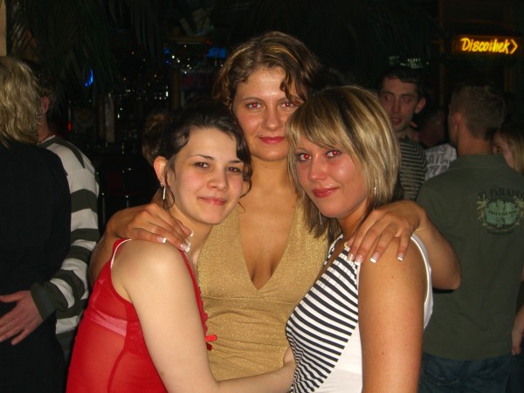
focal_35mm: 57
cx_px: 262
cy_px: 196
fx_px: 863
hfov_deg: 33.8
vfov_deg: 25.7
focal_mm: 11.8
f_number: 3.6
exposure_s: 1/60
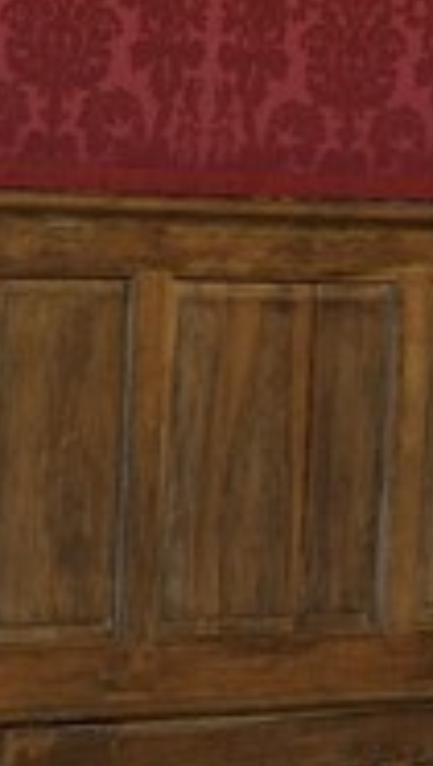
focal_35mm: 449
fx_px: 9140
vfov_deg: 4.8
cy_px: -424
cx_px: 2998
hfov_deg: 2.5
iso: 200
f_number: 10
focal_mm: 50
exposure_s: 1.6
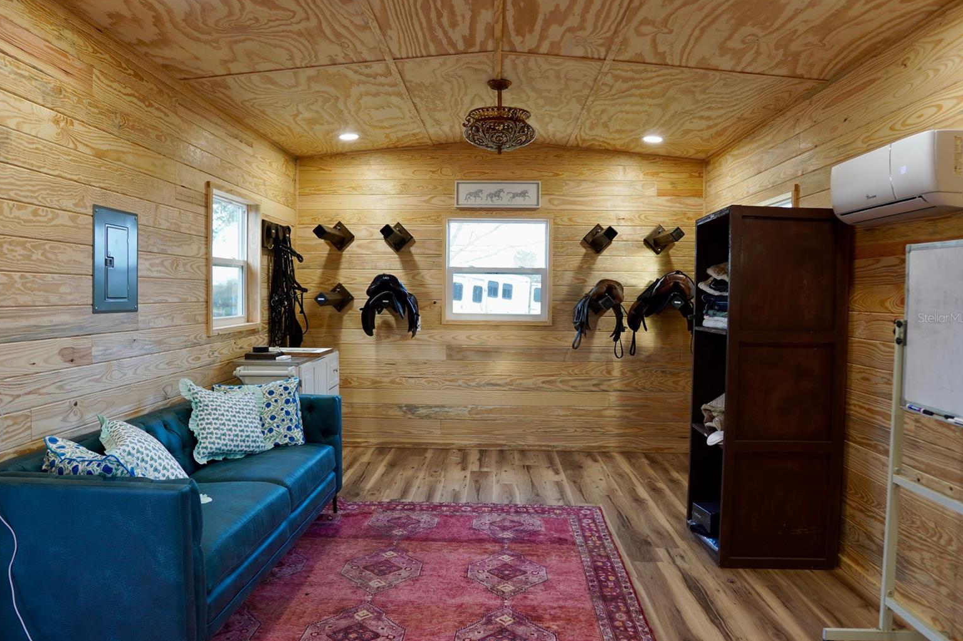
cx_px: 472
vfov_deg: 51.3
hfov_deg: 71.5
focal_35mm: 25
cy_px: 318
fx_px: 668
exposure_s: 1/50
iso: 100
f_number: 2
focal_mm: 16
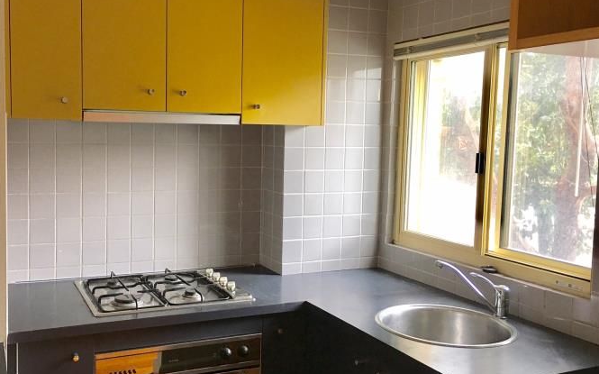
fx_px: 604
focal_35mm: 37
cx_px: 244
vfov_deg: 34.4
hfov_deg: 52.5
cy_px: 187
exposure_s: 1/33
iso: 64
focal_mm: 4.15
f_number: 2.2
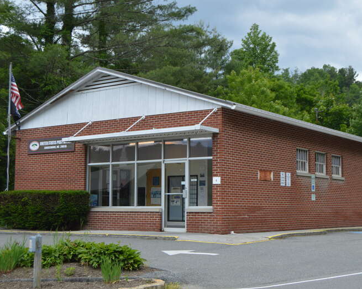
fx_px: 589
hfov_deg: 34.1
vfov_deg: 27.6
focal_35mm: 55
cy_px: 146
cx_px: 199
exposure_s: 1/200
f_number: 7.1
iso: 100
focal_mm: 32
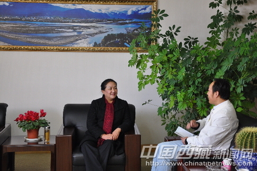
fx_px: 481
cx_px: 128
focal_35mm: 68
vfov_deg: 20.1
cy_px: 86
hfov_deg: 29.9
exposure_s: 1/15
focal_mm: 45
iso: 400
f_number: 4.8
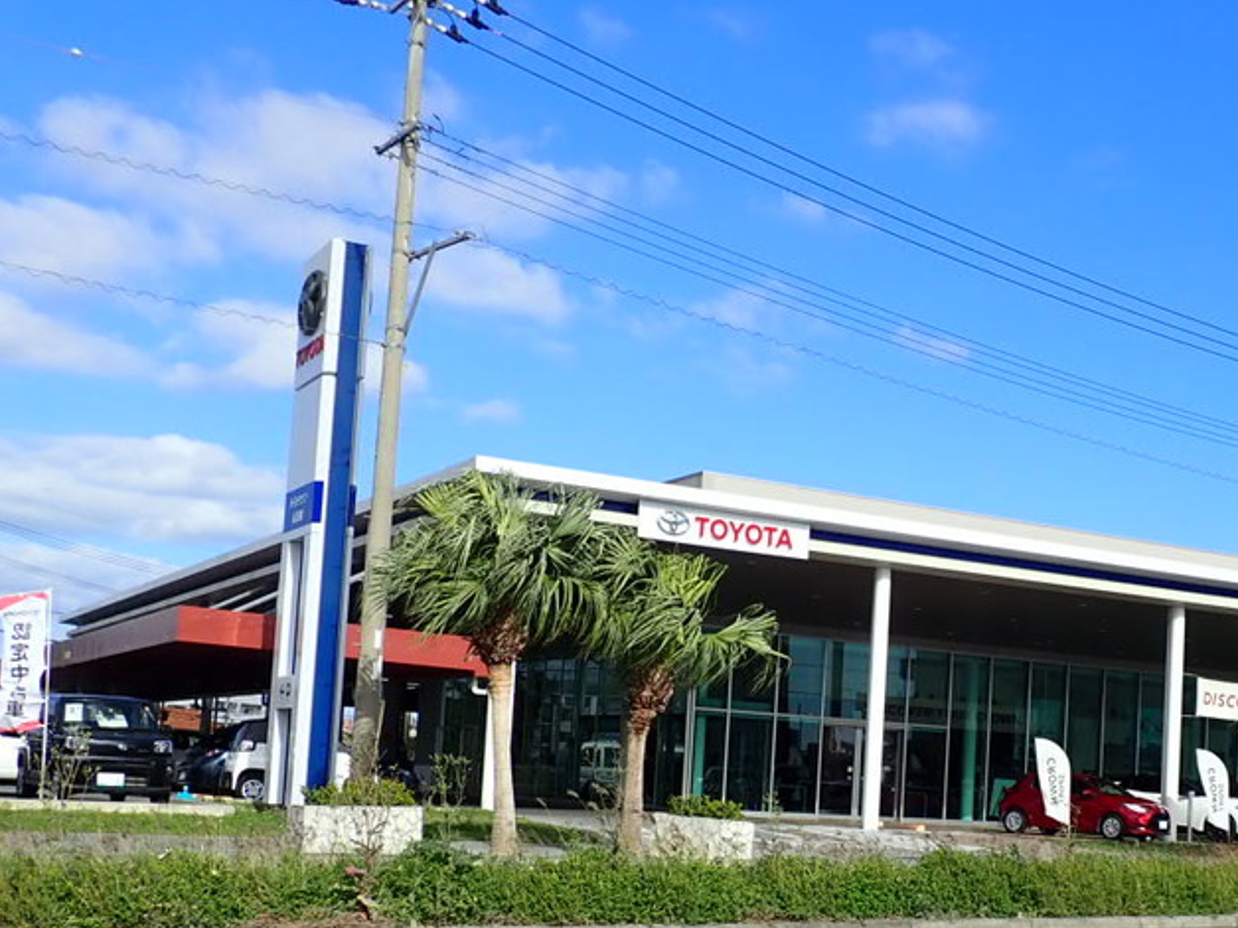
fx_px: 1752
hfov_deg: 38.1
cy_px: 669
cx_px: 908
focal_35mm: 49
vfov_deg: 29.3
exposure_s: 1/160
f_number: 9
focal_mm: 5.5
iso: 100
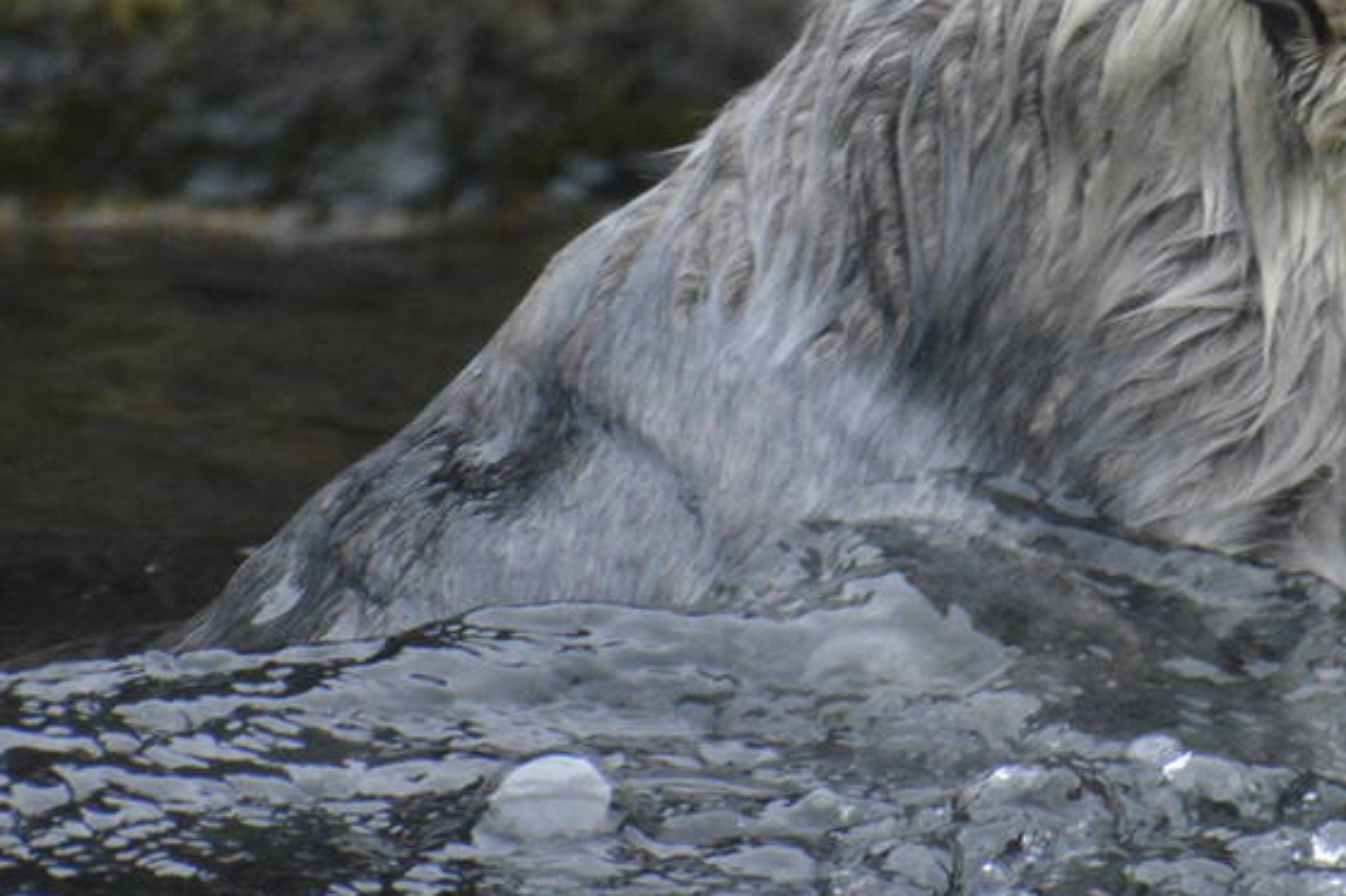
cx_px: 905
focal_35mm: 859
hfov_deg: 2.4
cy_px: 181
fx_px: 32097
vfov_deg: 1.6
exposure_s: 1/500
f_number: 6.3
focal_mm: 200
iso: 1800
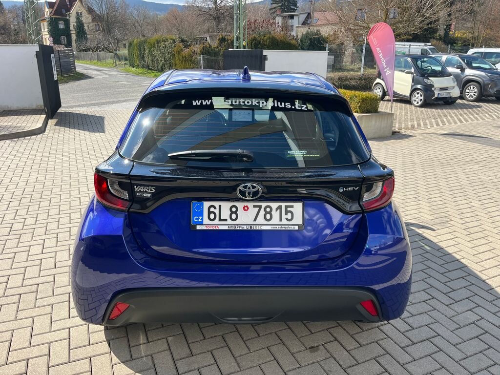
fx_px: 376
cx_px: 250
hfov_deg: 67.3
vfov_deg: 53.1
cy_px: 188
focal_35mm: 26
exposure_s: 1/1422
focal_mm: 5.1
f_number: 1.6
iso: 50
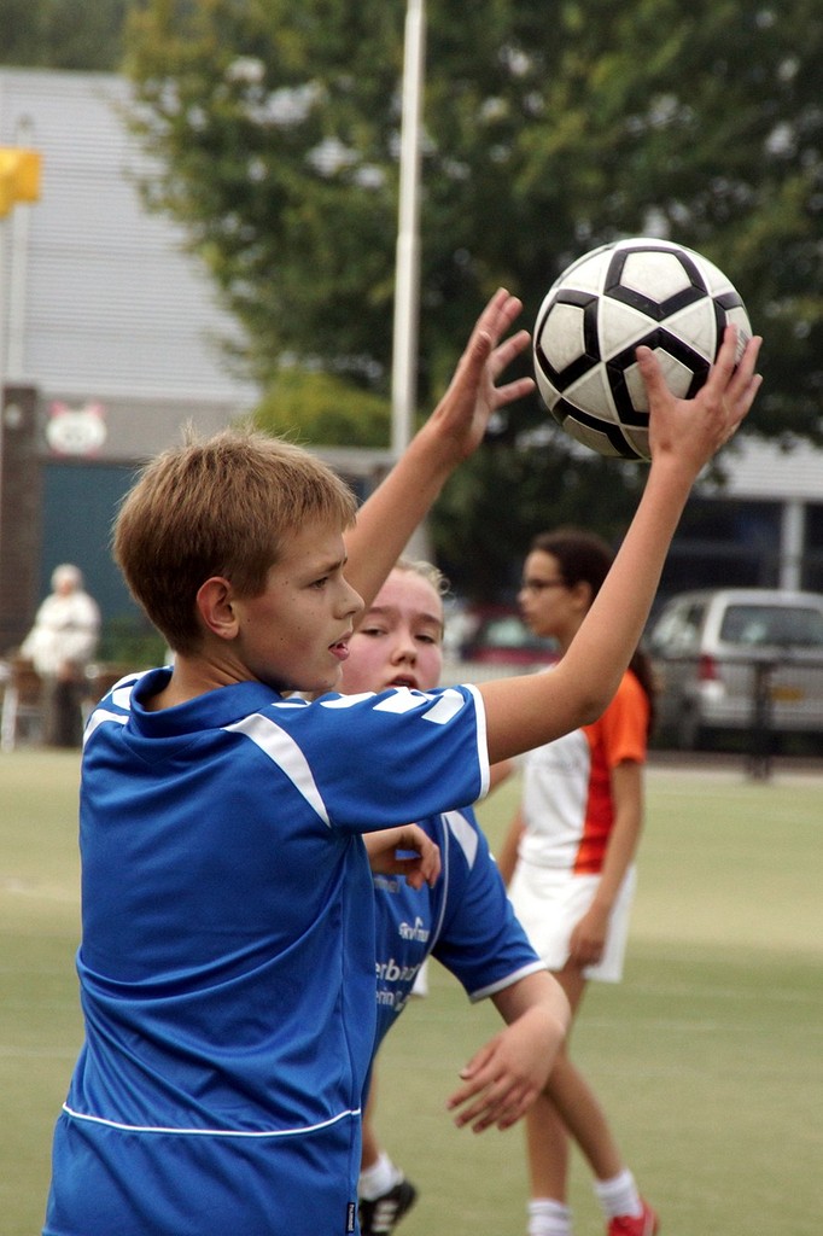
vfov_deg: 6.9
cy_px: 618
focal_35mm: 300
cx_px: 412
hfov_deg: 4.6
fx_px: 10294
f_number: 10
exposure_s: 1/500
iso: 640
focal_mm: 200
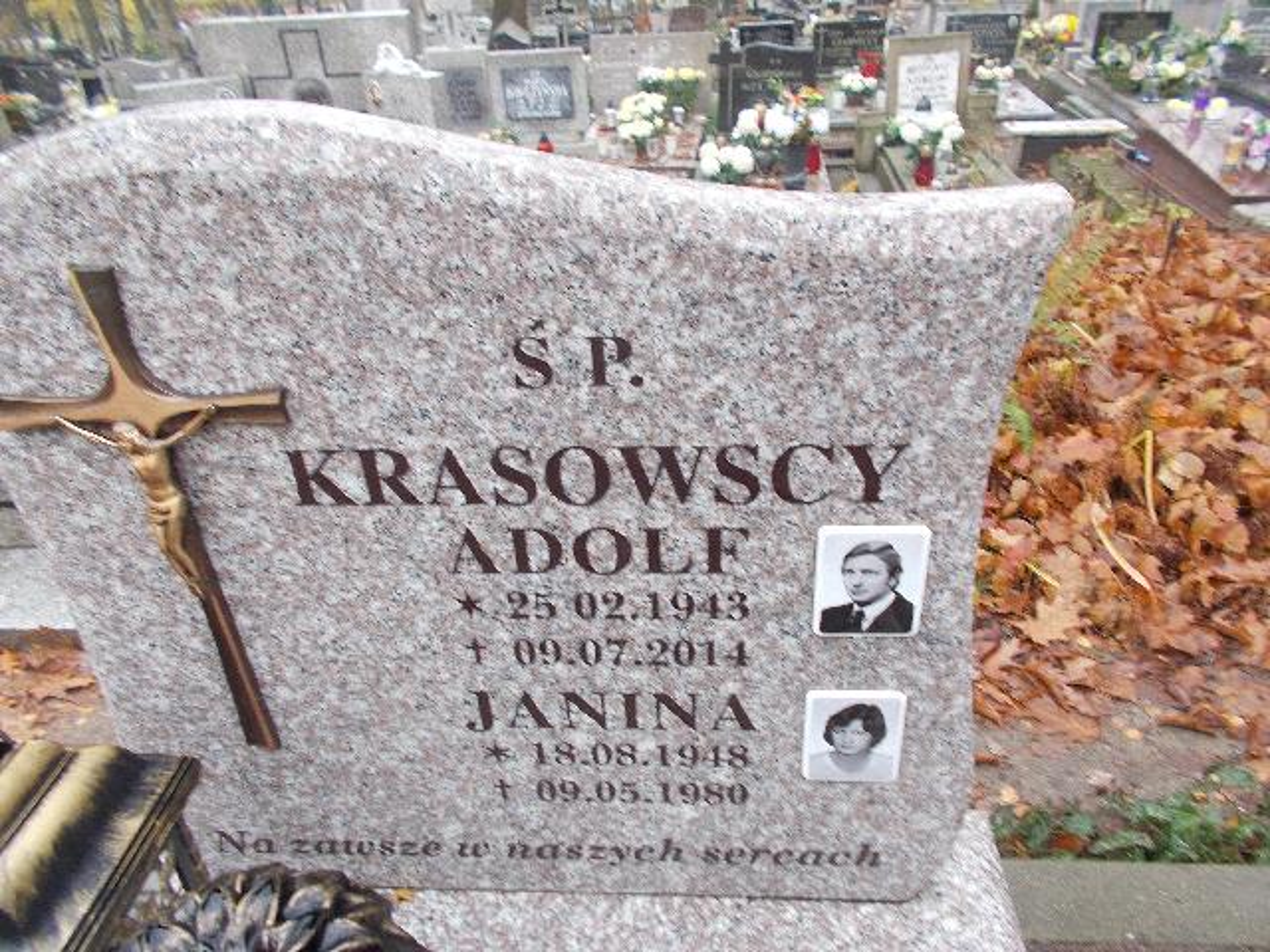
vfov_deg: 53.1
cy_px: 476
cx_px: 635
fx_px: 954
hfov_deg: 67.3
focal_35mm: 26
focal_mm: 4.6
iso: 80
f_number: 3.2
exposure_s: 1/30
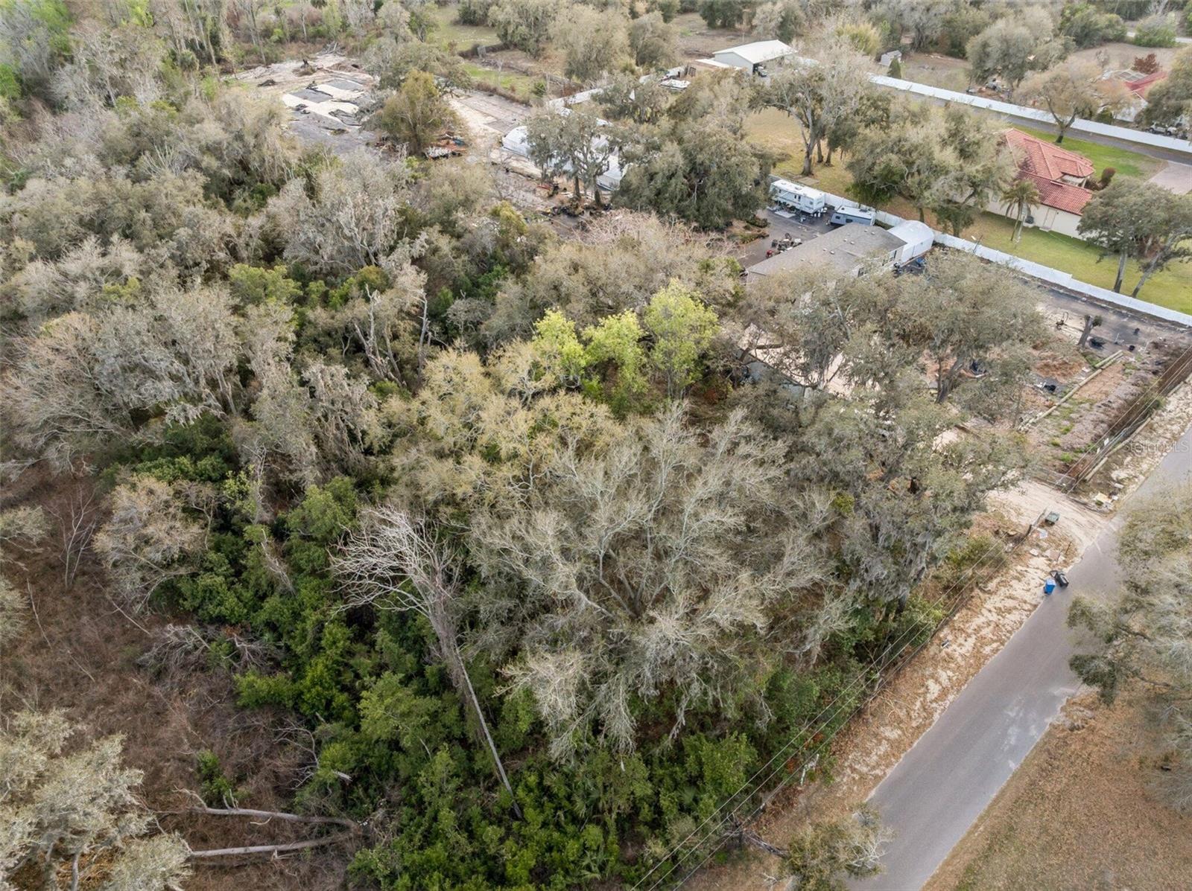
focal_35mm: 24
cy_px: 446
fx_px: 826
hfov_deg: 71.6
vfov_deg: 56.7
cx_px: 596
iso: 100
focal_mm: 12.3
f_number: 2.8
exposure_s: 1/200
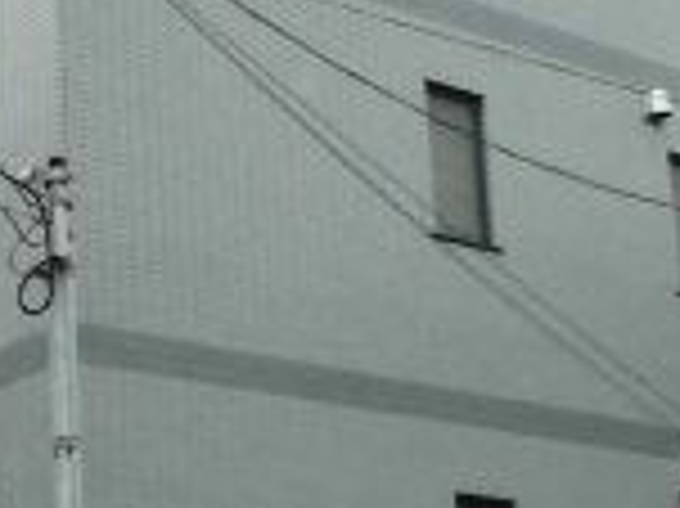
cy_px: 432
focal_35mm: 110
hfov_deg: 17.8
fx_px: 2159
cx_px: 162
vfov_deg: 13.4
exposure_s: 1/60
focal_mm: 4.6
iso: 400
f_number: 3.5
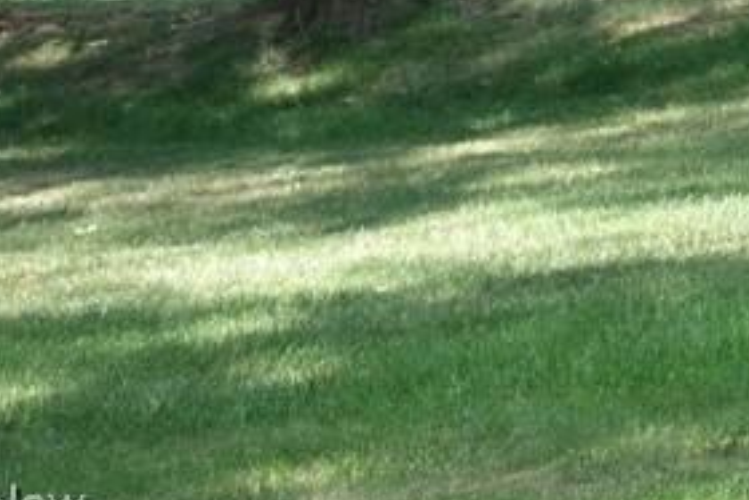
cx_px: 1303
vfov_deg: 6.9
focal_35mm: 194
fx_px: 4038
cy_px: -422
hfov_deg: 10.1
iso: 125
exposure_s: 1/100
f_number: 4
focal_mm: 18.66
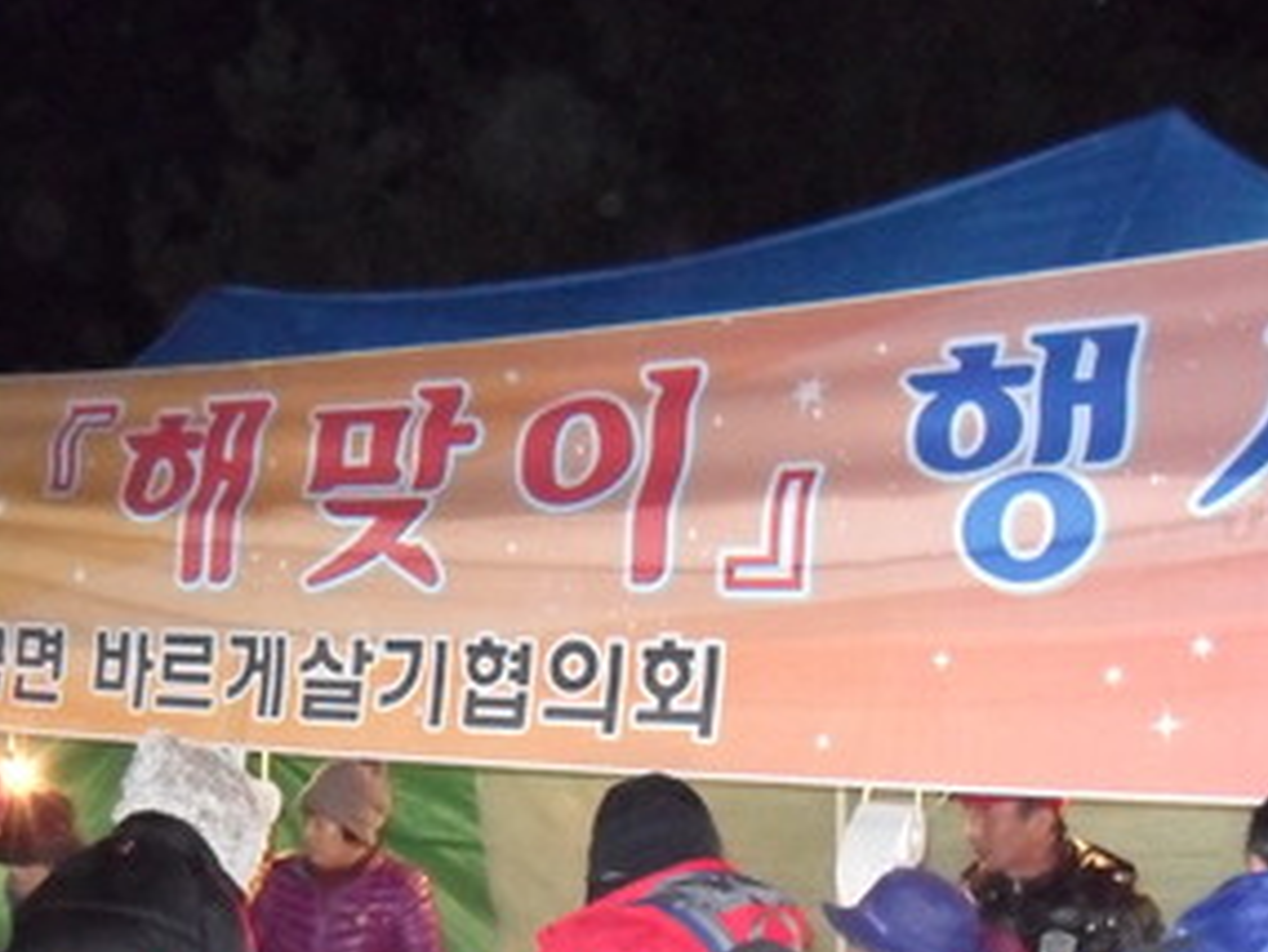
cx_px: 343
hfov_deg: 32.2
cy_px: 976
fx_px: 2162
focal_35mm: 59
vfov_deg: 23.7
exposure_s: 1/45
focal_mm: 4.3
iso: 640
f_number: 2.8
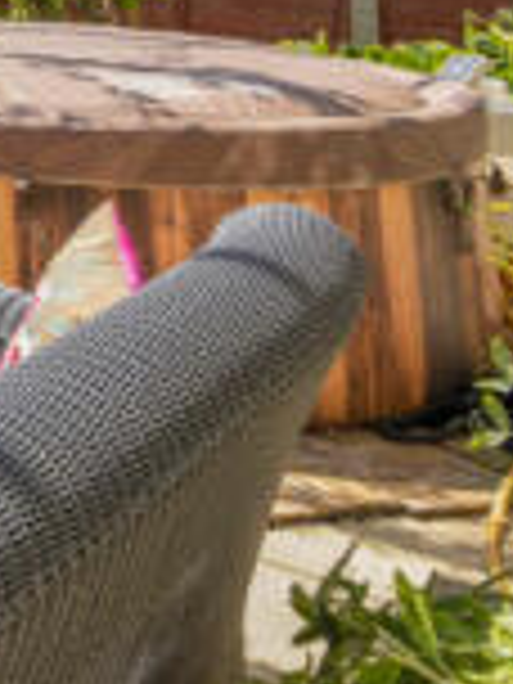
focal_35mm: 60
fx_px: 1187
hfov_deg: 14.1
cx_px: -788
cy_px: -90
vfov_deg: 28.8
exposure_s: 1/250
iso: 200
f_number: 8
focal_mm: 14.5
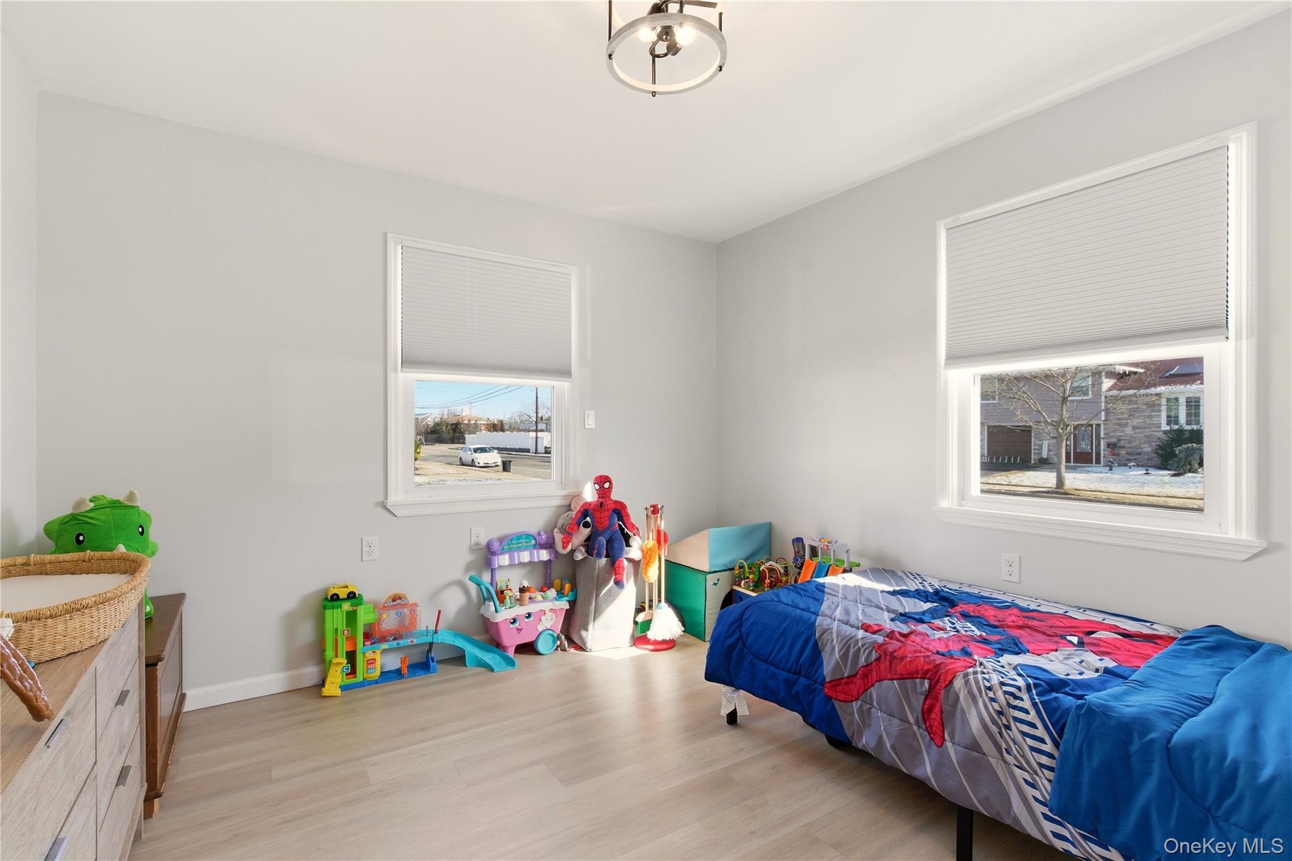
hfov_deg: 96.7
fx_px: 574
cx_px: 646
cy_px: 430
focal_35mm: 16
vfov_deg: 73.7
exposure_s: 1/80
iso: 250
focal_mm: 16
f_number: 9
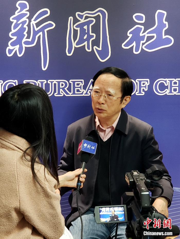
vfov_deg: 36.8
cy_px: 120
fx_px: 360
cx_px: 90
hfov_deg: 28.0
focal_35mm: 52
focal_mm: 6
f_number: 2.4
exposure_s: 1/17
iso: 400
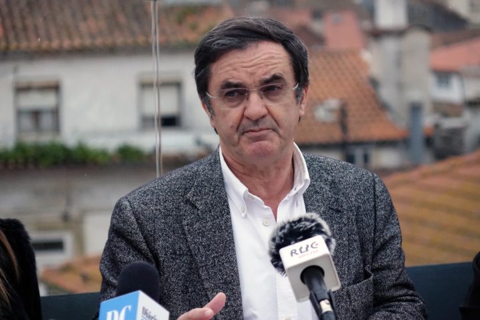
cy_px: 160
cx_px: 240
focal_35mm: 164
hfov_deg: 12.5
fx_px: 2186
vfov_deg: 8.4
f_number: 2.8
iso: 2000
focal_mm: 60.04
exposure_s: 1/1600
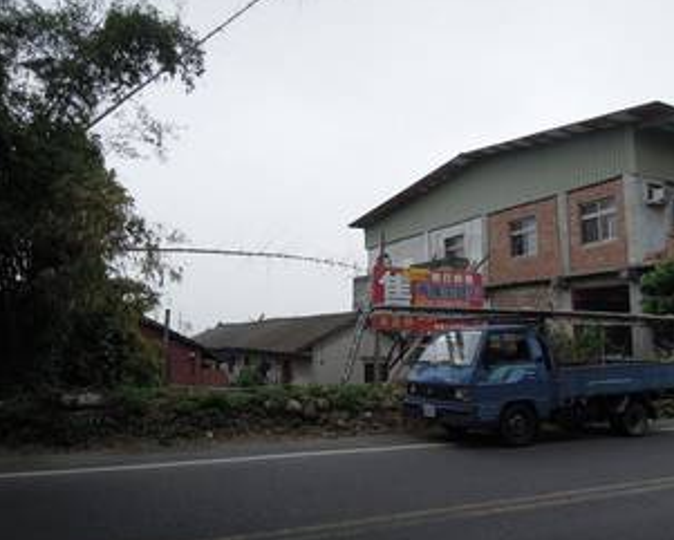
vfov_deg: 51.5
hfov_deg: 62.2
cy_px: 255
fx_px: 559
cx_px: 329
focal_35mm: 28
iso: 400
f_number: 4.5
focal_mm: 4.3
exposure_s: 1/2000
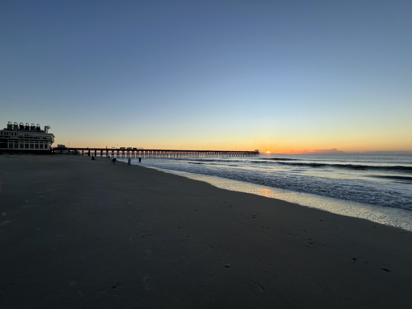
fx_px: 155
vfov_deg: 89.9
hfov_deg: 106.2
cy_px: 154
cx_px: 206
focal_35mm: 13
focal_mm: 1.57
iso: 32
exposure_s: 1/536
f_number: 1.8
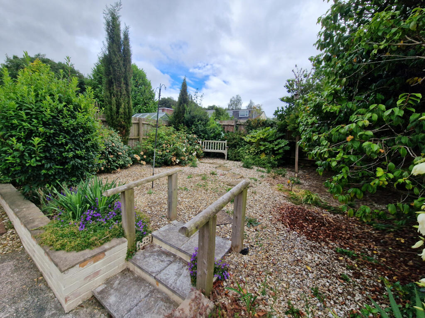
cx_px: 212
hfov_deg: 106.2
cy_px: 159
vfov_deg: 89.9
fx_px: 160
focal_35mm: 13
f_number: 2.2
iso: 50
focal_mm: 2.2
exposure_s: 1/1716
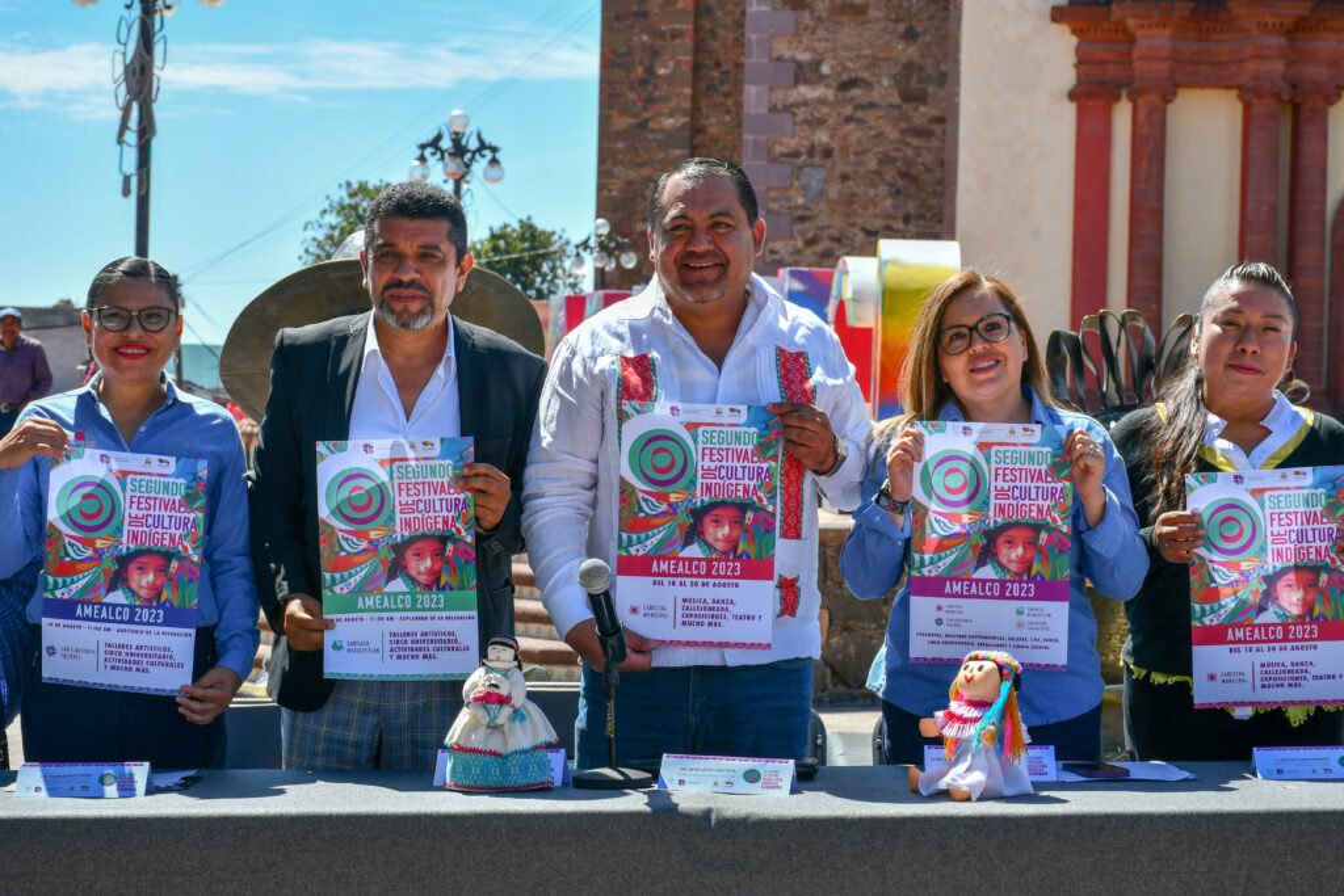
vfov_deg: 17.5
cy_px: 448
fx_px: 2912
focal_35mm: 78
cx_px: 672
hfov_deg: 26.0
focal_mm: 52
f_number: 8
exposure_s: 1/250
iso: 100
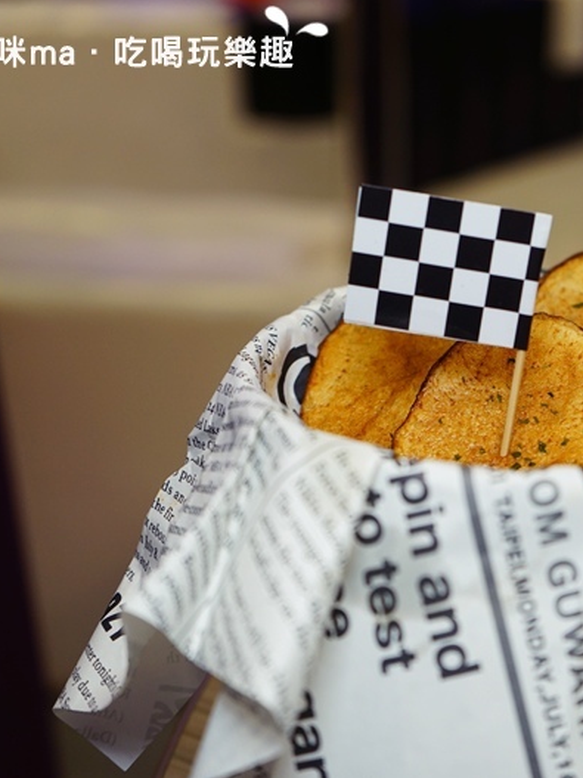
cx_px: 503
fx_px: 1213
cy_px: 389
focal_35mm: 54
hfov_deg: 26.3
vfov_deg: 35.6
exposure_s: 1/60
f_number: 4
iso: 640
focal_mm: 37
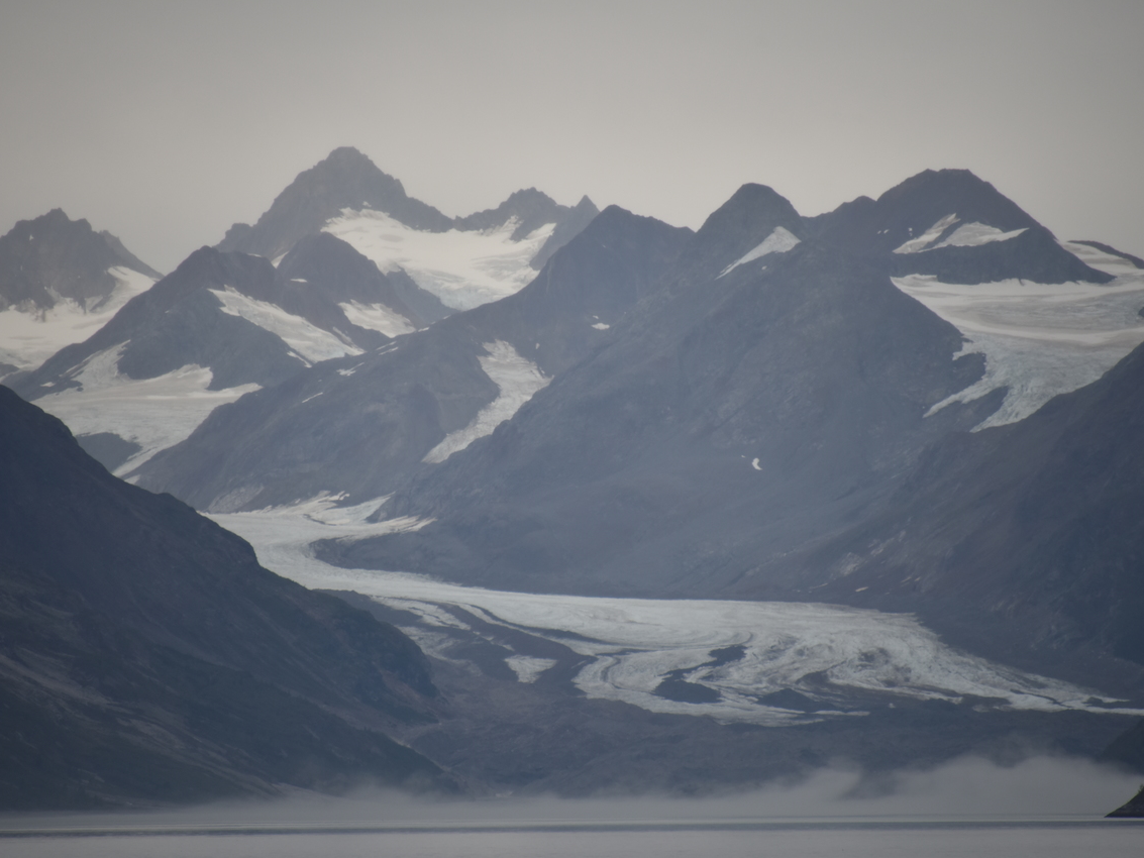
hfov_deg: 6.1
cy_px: 428
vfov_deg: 4.6
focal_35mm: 326
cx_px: 576
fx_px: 10775
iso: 450
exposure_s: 1/640
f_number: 5.6
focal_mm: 300
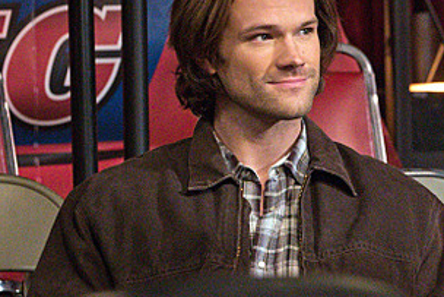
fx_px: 4775
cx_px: 483
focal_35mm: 387
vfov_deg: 3.6
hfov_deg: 5.3
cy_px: 247
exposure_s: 1/125
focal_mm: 151
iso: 12800
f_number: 7.1
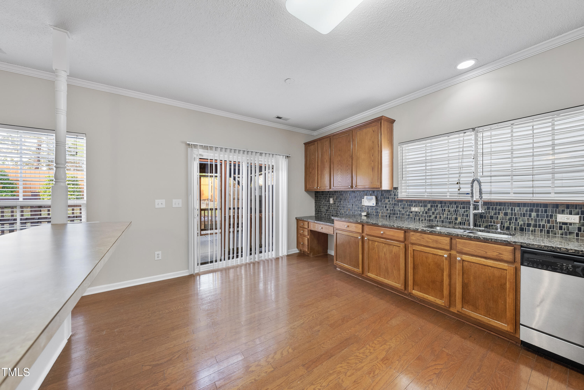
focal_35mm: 12
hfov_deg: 112.6
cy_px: 195
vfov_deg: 90.1
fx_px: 195
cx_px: 292
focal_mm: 12
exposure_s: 1/3
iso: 400
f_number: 7.1
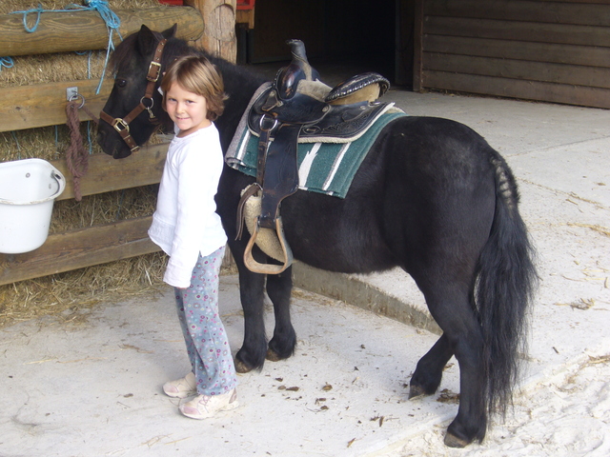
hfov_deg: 30.7
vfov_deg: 23.3
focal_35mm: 63
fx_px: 1110
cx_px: 305
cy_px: 228
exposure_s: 1/160
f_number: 3.8
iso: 80
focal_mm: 10.4
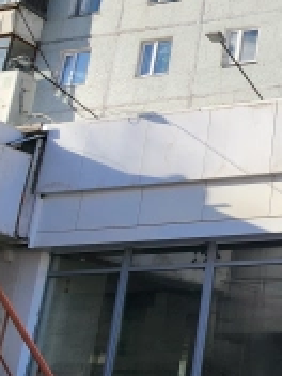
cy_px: 254
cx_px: 504
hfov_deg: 21.3
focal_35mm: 46
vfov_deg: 40.7
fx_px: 500
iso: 50
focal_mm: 2.2
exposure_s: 1/1493
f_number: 2.2
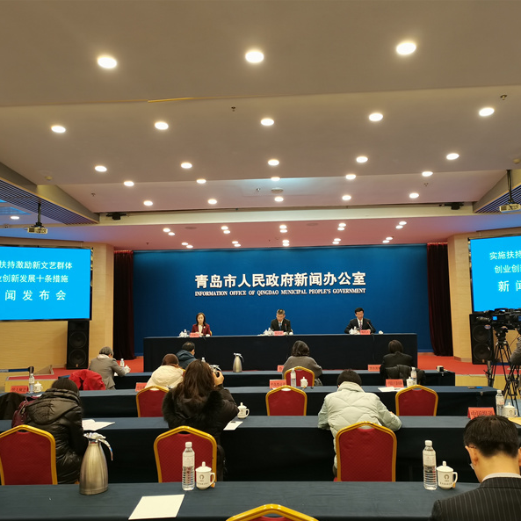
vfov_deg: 52.5
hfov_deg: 52.5
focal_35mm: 31
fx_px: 528
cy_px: 263
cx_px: 272
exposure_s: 1/50
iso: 200
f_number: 1.8
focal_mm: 5.58
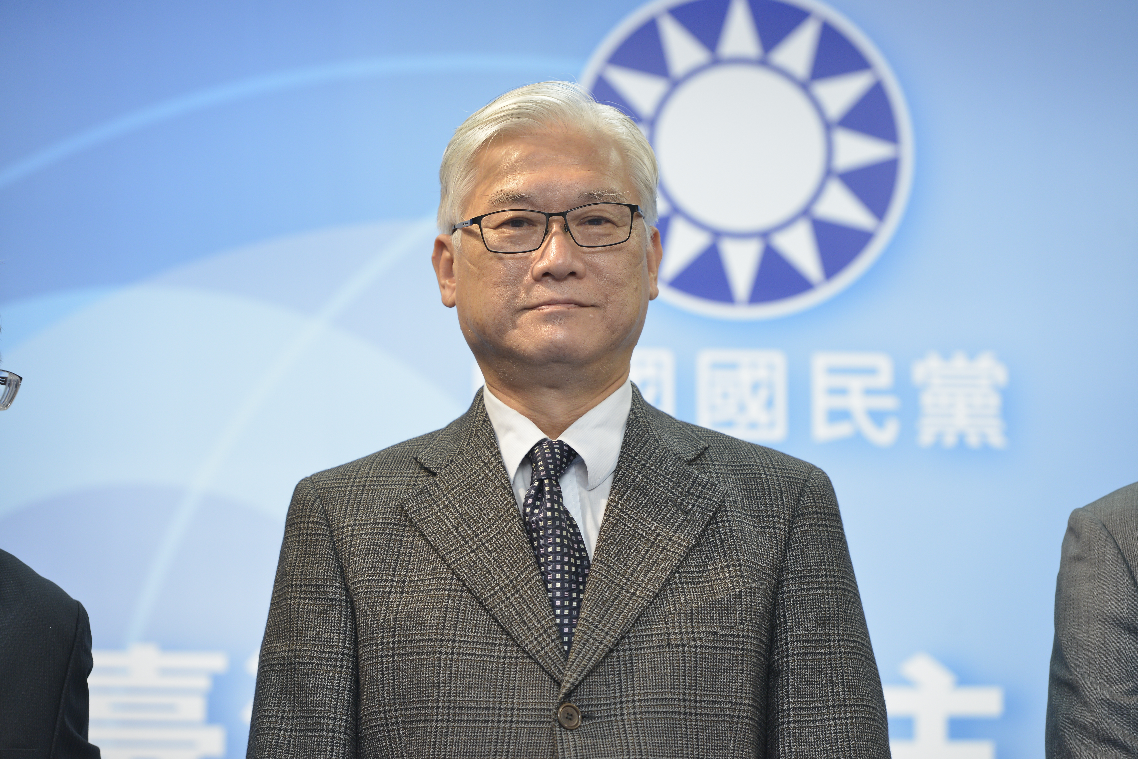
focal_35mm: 145
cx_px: 569
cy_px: 380
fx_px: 4585
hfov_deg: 14.1
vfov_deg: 9.5
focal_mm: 145
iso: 800
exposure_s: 1/125
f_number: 4
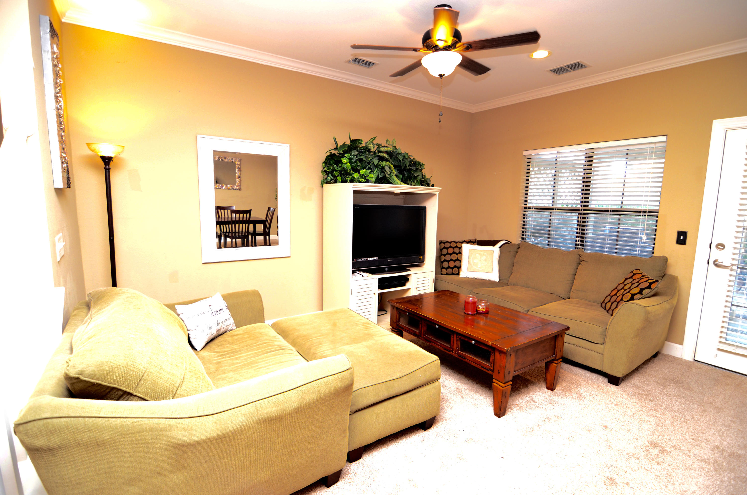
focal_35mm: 16
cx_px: 374
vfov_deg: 71.8
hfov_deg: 95.1
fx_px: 342
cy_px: 248
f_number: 3.2
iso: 800
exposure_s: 1/50
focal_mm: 11
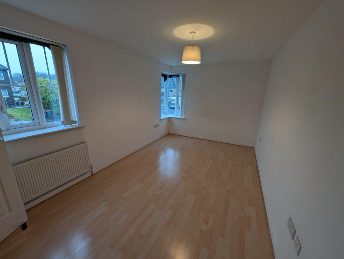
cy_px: 130
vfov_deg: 90.1
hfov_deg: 106.1
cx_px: 172
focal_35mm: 13
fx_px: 129
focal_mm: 1.95
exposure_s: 1/100
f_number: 2.2
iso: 158
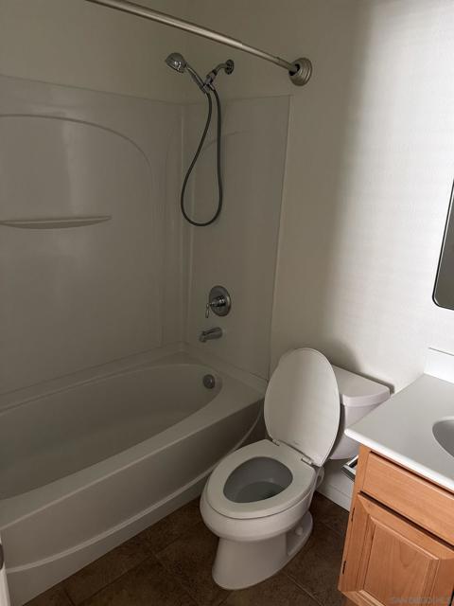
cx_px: 227
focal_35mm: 24
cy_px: 303
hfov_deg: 56.8
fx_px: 420
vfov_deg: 71.6
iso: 800
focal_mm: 6.76
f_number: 1.78
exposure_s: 1/58
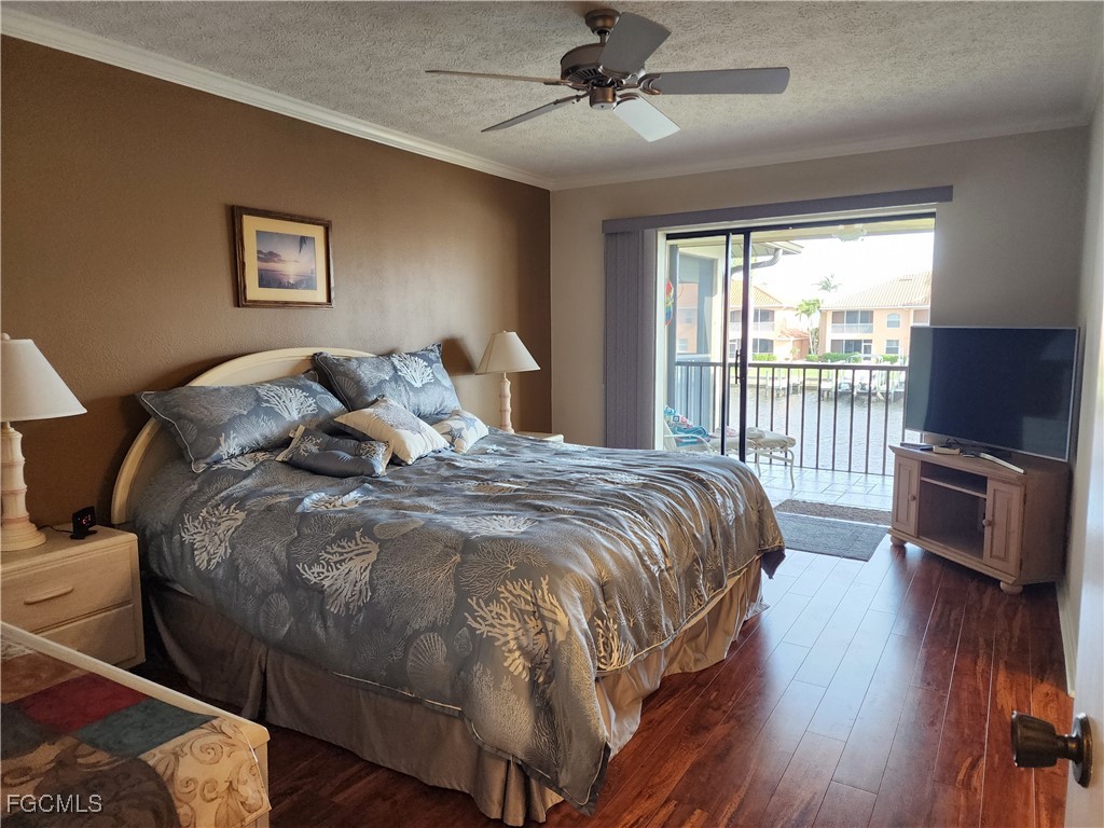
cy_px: 414
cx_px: 552
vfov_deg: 58.9
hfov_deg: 73.9
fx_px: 734
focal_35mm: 23
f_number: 1.8
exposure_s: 1/120
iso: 250
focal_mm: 6.4
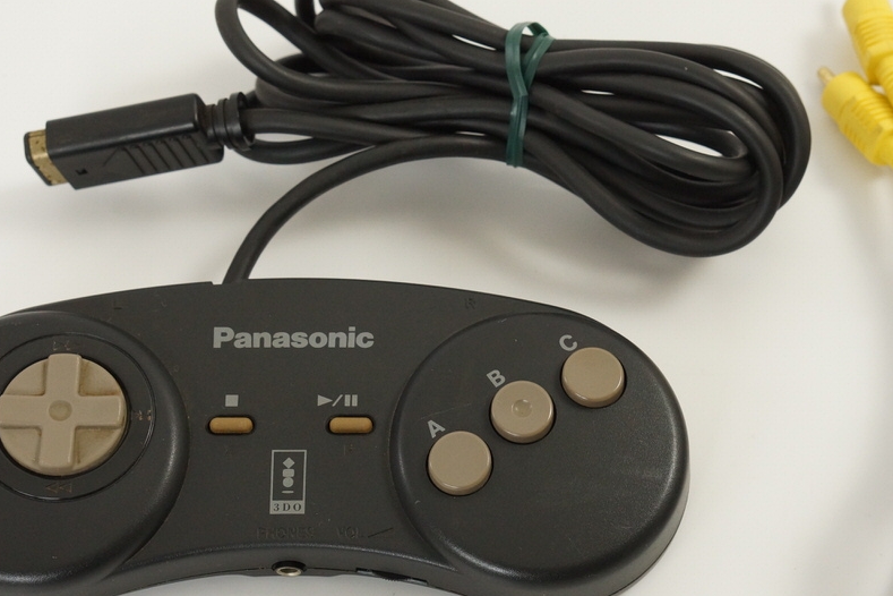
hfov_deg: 17.9
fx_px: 2828
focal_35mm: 114
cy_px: 256
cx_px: 522
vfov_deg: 12.0
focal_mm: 50
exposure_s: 1/80
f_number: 6.3
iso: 800
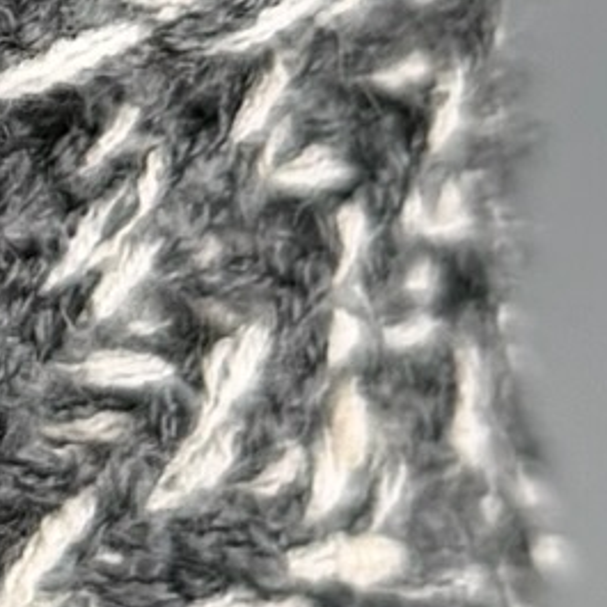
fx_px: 3254
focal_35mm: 164
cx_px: -1079
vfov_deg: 10.5
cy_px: -115
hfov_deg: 9.0
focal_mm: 6.76
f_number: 1.78
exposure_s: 1/735
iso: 80
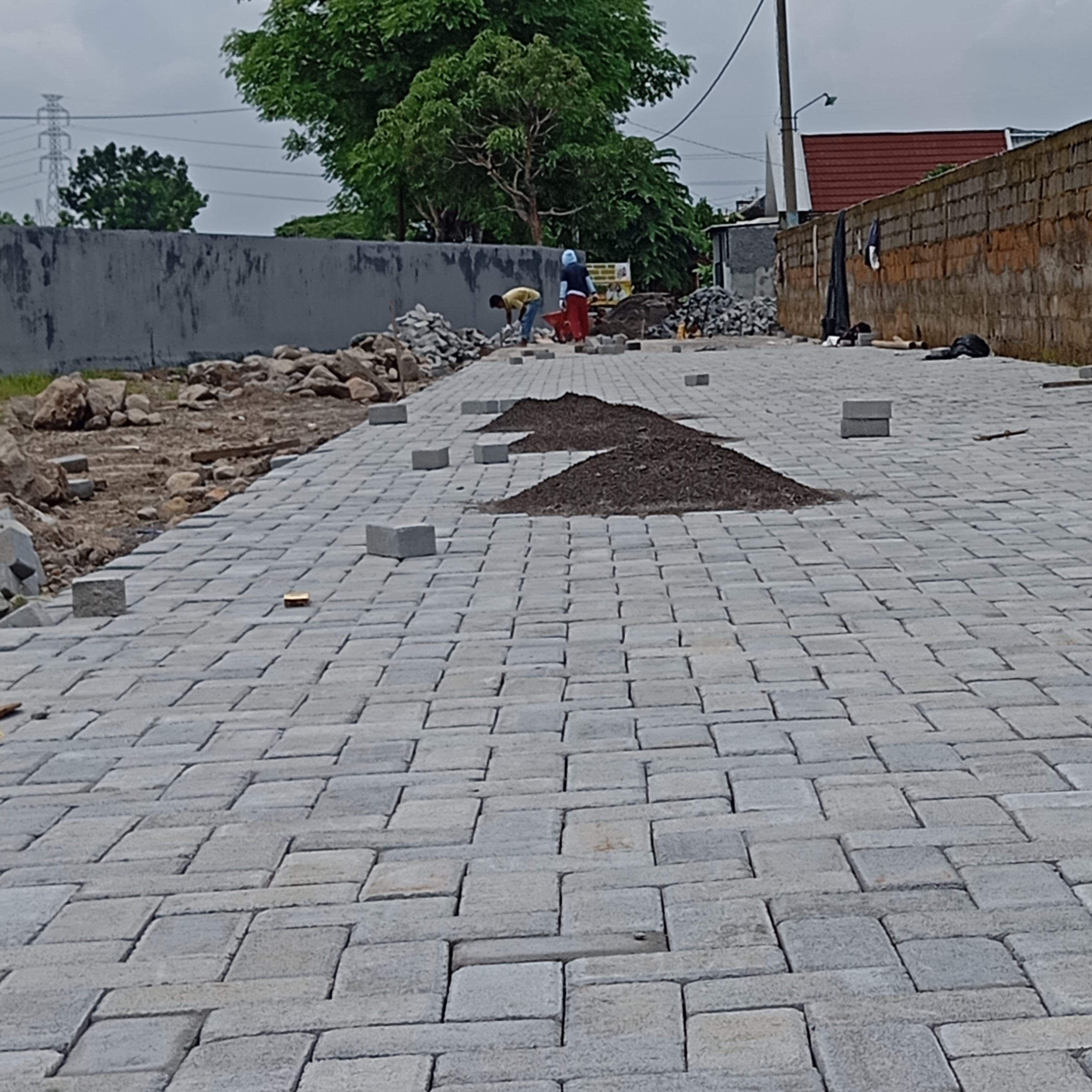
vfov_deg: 21.9
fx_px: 2820
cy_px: 489
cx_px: 894
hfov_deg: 21.6
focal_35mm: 79
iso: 111
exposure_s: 1/2066
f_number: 1.8
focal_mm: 4.22
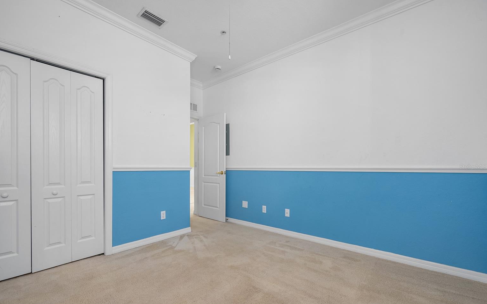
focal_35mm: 16
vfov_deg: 71.1
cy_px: 167
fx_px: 212
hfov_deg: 97.8
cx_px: 233
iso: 400
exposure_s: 1/10
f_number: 8
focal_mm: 15
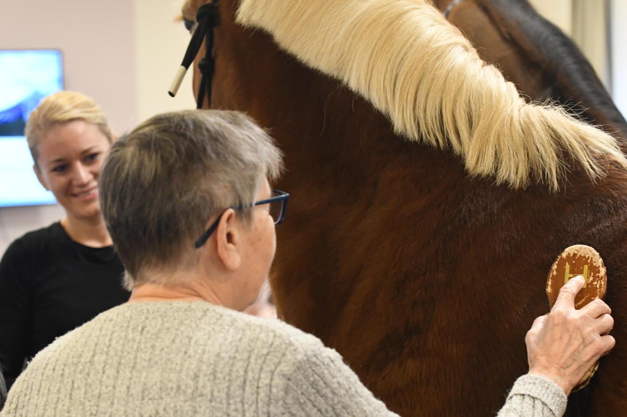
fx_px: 1759
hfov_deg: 20.2
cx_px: 300
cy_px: 250
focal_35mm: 101
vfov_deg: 13.5
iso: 2500
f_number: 3.5
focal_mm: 50
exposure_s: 1/100
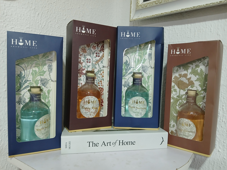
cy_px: 85
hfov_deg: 67.3
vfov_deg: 53.1
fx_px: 170
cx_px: 114
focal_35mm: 26
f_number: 1.8
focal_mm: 3.98
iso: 320
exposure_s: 1/25
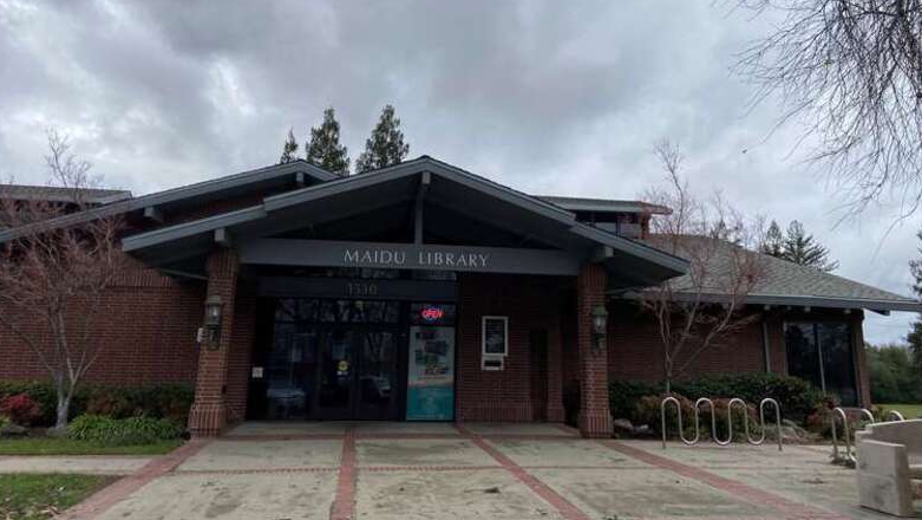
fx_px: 709
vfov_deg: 40.1
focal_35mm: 29
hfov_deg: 66.0
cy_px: 215
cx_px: 464
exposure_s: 1/1701
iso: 32
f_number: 1.8
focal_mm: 4.25
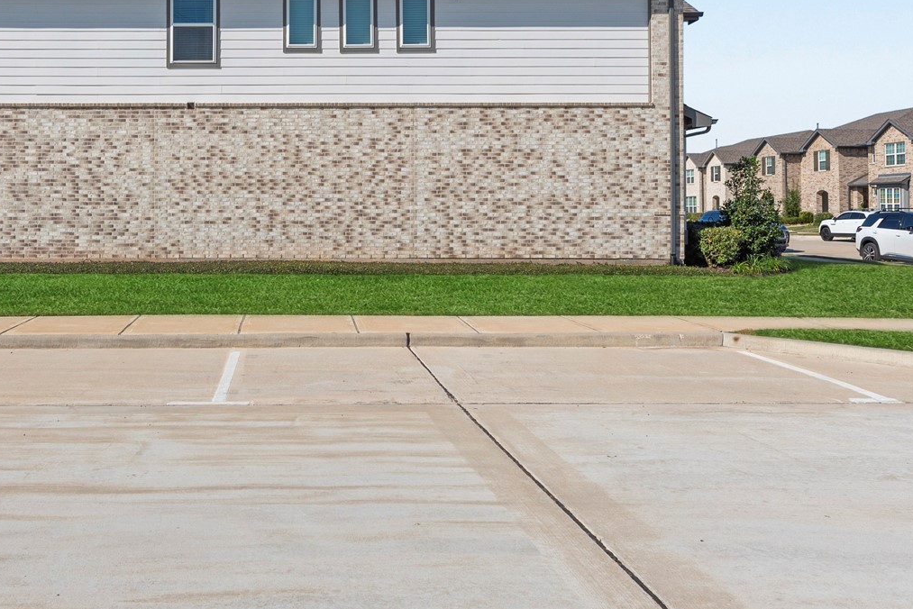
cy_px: 194
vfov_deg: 42.9
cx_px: 288
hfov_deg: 60.1
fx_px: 761
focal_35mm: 30
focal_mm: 14
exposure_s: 1/640
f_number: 8
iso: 100
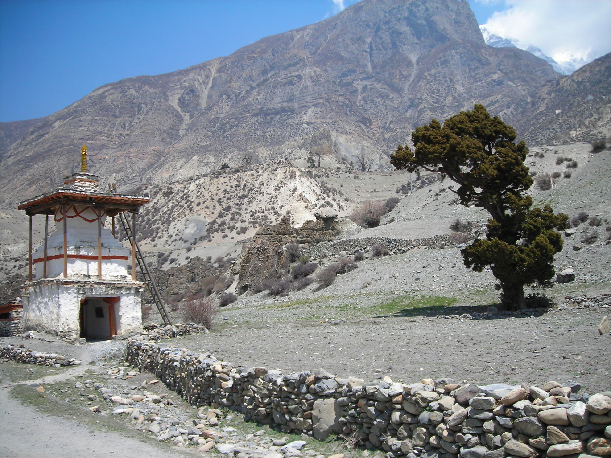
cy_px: 229
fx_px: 671
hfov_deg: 49.0
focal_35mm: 38
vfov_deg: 37.7
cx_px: 306
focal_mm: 6.3
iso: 50
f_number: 6.4
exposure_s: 1/144
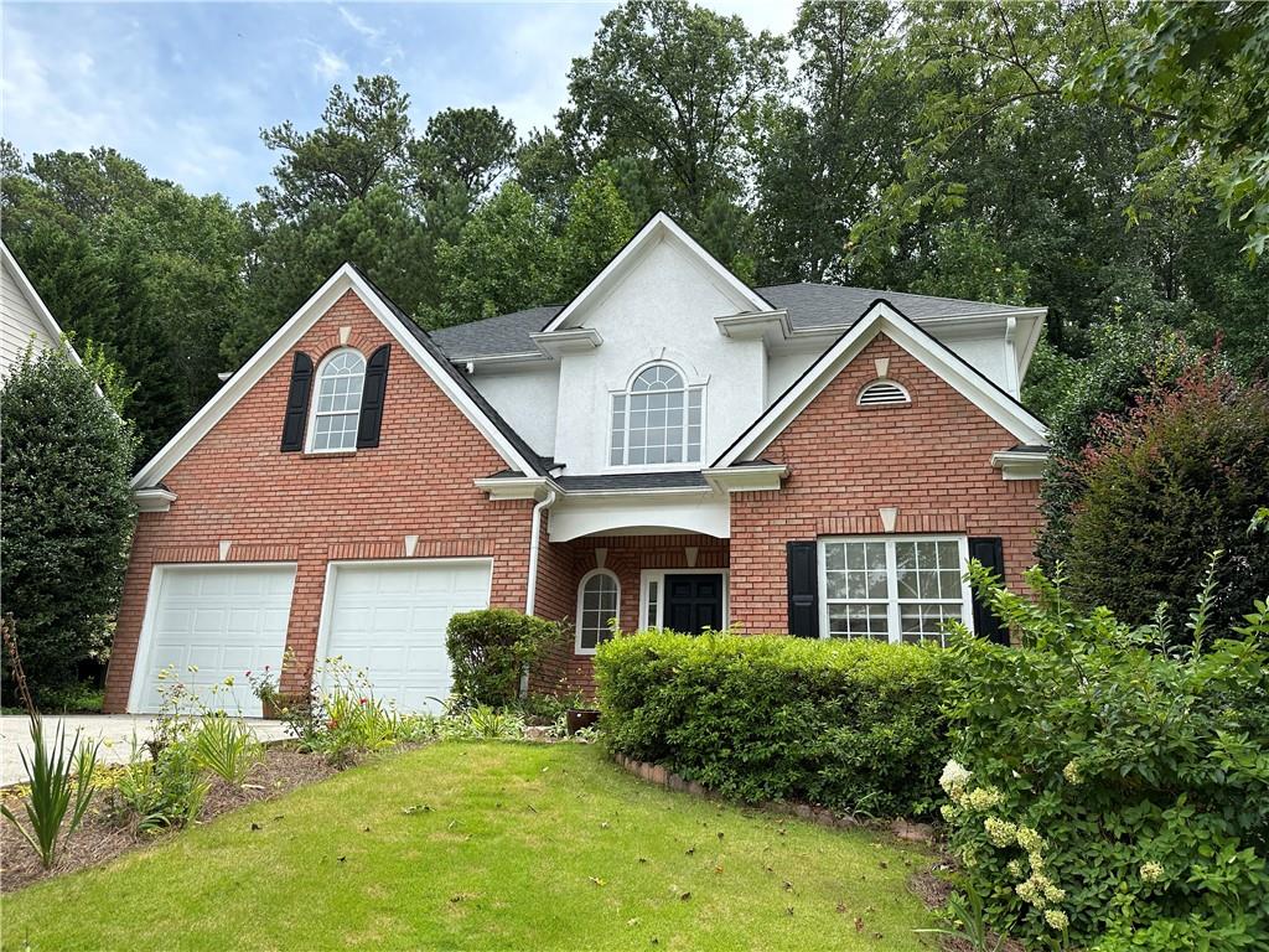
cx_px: 634
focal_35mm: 24
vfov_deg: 56.8
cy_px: 476
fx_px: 880
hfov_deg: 71.6
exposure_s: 1/1949
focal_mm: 6.86
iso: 80
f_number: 1.78
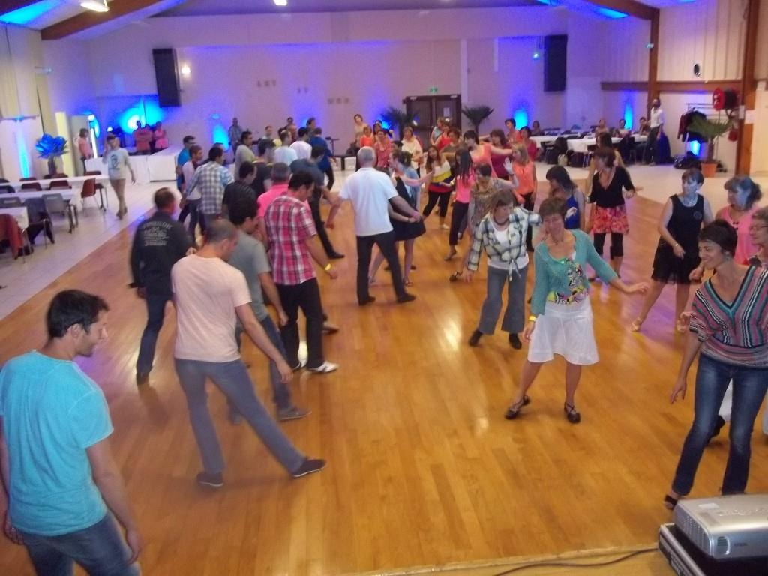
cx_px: 384
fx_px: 710
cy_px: 288
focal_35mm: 32
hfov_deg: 56.8
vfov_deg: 44.2
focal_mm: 5.7
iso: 400
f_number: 2.9
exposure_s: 1/30
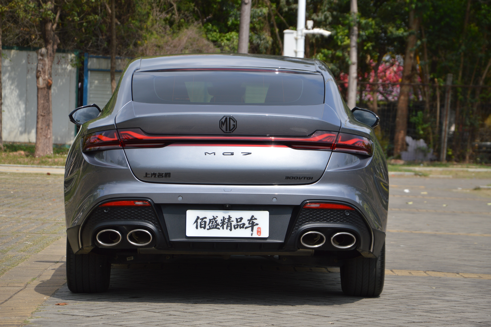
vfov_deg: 9.9
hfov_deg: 14.9
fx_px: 1880
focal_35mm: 138
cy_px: 164
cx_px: 246
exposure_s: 1/500
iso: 100
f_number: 5.6
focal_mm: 92
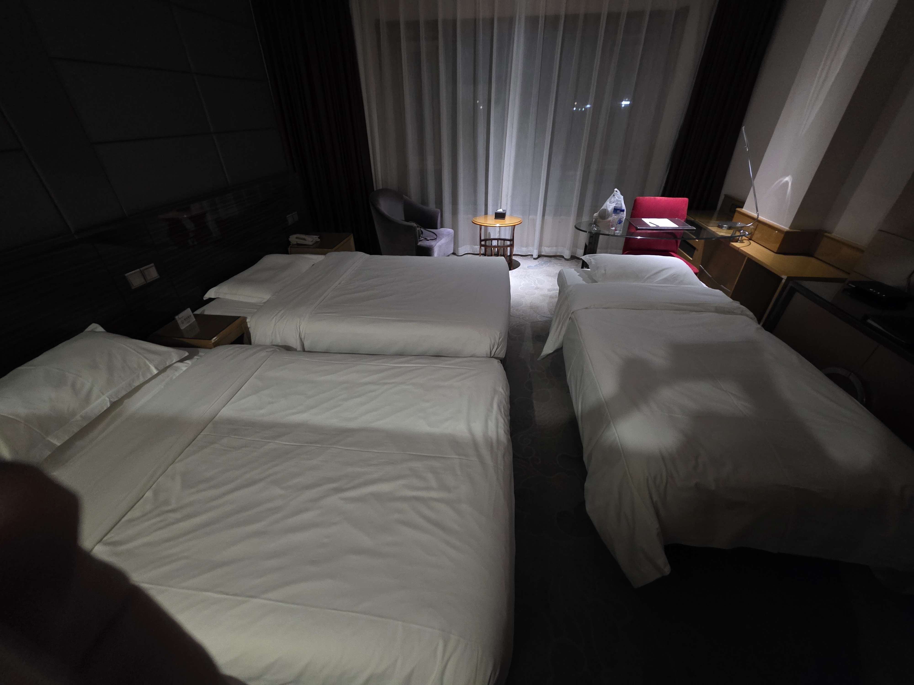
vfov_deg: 89.9
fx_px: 343
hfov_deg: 106.2
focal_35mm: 13
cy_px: 342
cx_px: 457
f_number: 1.9
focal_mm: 2.2
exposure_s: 1/24
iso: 1000
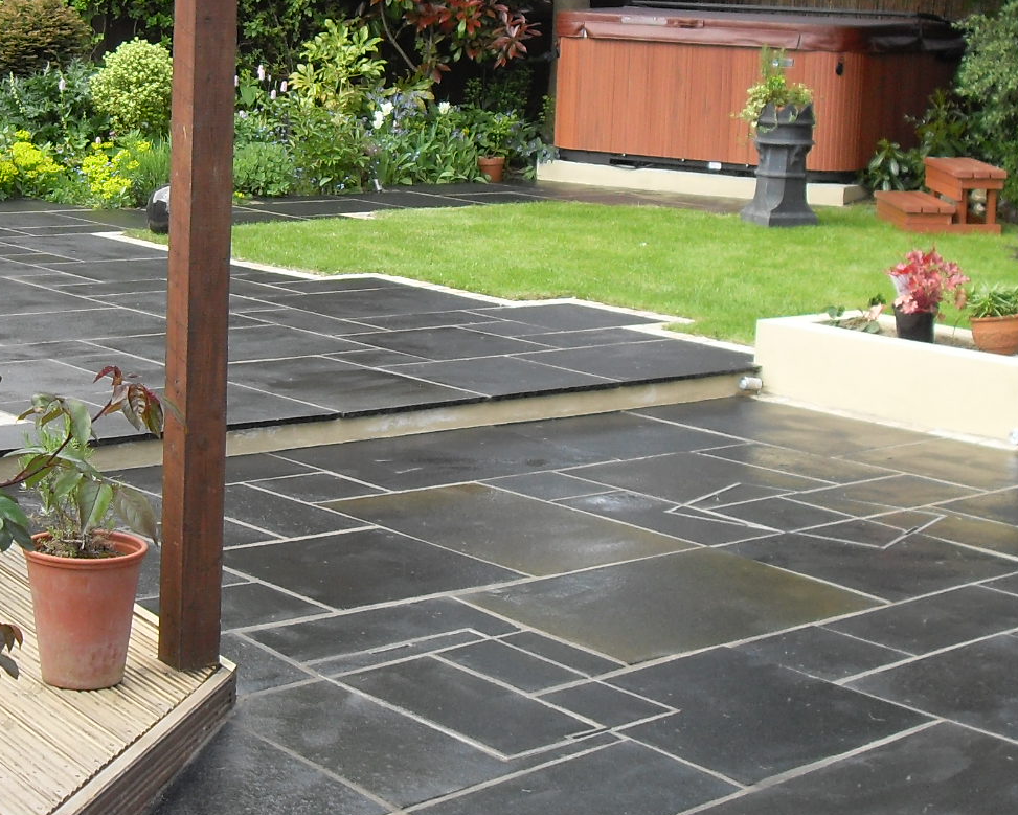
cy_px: 242
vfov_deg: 20.1
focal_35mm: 76
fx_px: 2290
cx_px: 360
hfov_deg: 25.0
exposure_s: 1/180
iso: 80
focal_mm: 6.3
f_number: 2.8
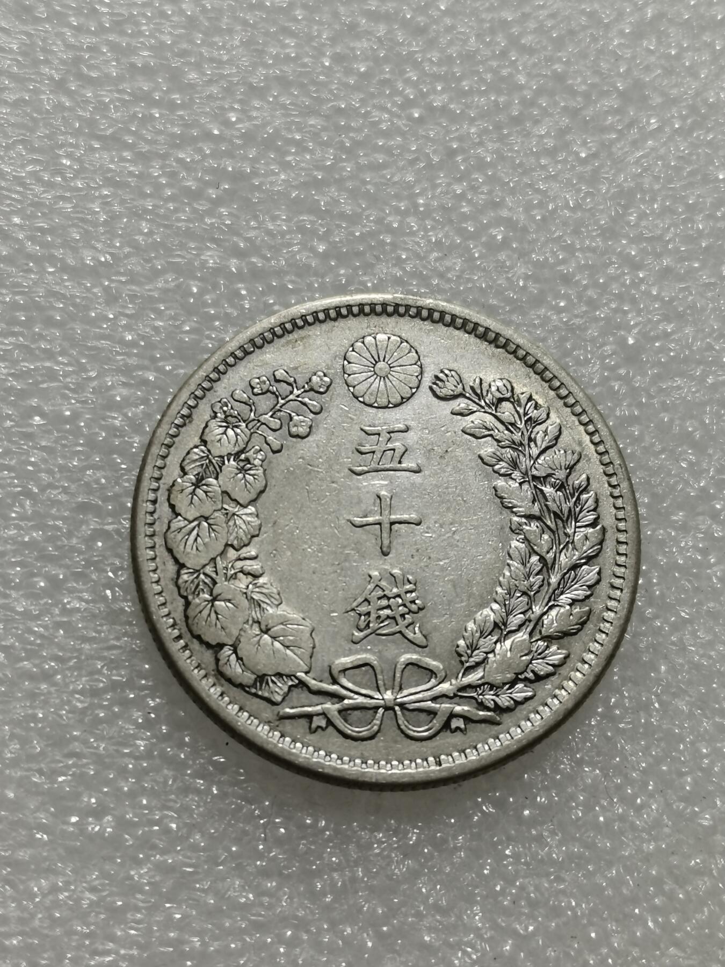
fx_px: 2039
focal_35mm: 73
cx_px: 362
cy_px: 484
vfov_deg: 26.7
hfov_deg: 20.2
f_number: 1.8
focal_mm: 5.58
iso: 50
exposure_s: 1/100
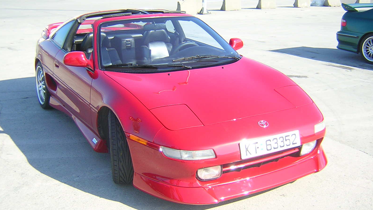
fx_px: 435
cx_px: 187
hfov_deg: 46.4
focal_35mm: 44
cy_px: 102
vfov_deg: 27.1
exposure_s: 1/460
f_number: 2.7
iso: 100
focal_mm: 5.2
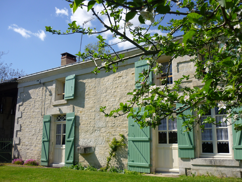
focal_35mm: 33
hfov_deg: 55.4
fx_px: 231
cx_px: 121
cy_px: 91
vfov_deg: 42.9
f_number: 8
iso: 80
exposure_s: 1/160
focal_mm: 5.5
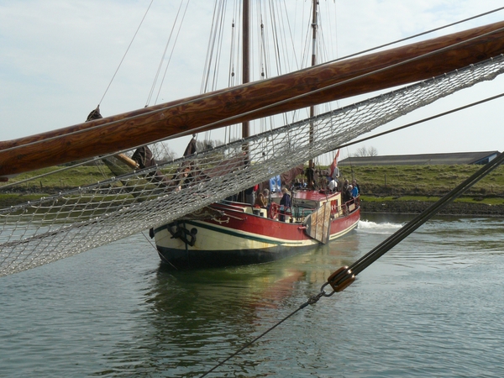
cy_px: 189
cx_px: 252
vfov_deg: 27.0
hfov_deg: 35.5
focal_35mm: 54
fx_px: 786
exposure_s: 1/500
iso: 200
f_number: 8
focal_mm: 9.1
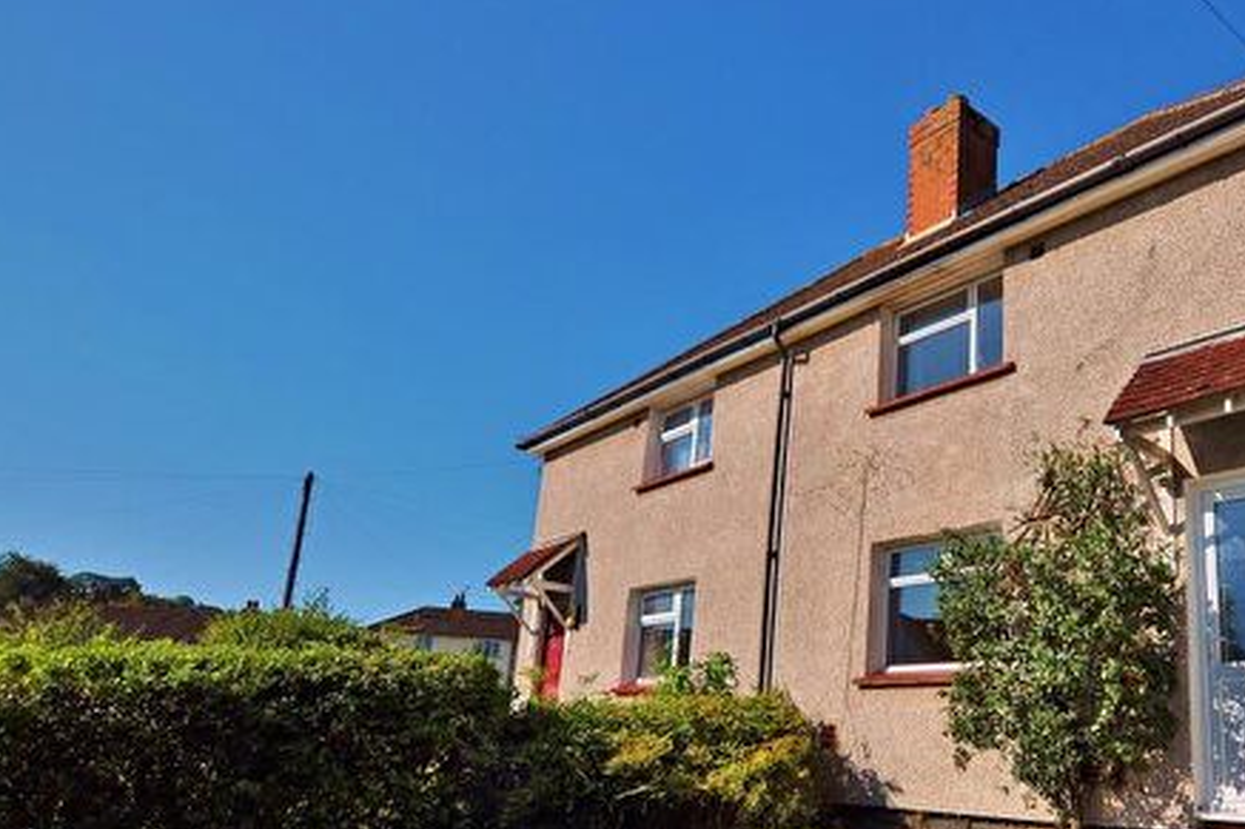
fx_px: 830
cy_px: 514
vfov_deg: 52.6
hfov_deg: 68.9
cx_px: 934
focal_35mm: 24
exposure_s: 1/2000
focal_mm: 10
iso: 200
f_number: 5.6
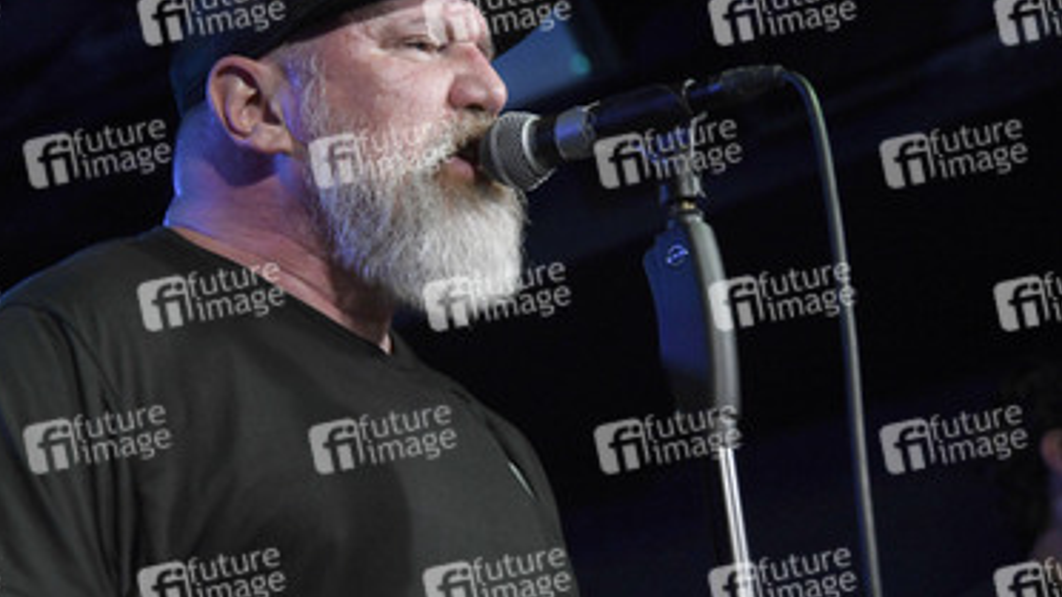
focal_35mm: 99
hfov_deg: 21.5
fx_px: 2787
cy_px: 226
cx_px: 421
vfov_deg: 12.2
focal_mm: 78
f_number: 4
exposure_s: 1/125
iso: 3200
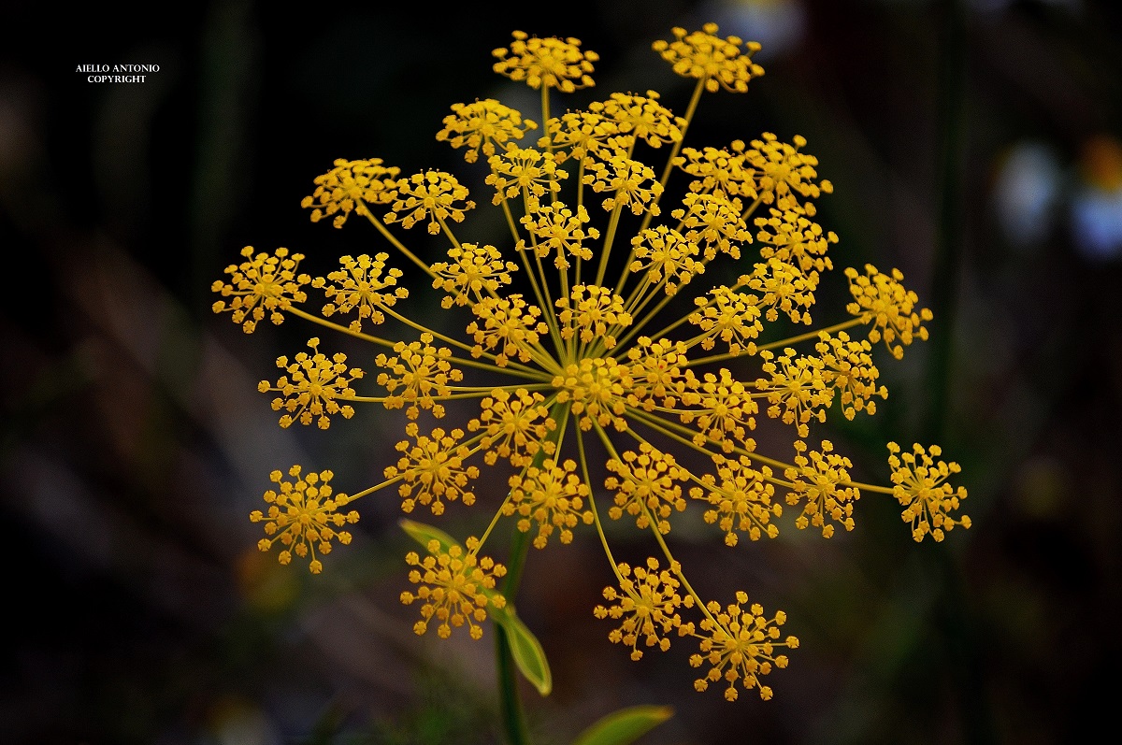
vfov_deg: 4.9
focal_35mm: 278
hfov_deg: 7.4
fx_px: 8638
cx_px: 561
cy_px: 372
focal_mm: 185
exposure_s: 1/125
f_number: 5
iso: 450
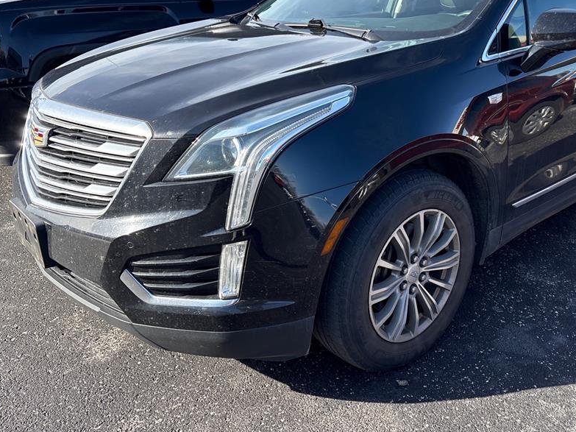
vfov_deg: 41.6
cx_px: 369
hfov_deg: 53.2
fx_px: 566
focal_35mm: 34
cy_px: 174
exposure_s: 1/973
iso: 64
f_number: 1.6
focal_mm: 5.96
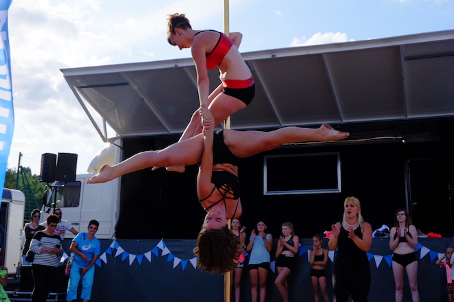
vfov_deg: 29.9
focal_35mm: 45
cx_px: 242
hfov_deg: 43.6
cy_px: 144
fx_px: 567
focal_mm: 22.2
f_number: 5
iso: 800
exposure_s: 1/1900
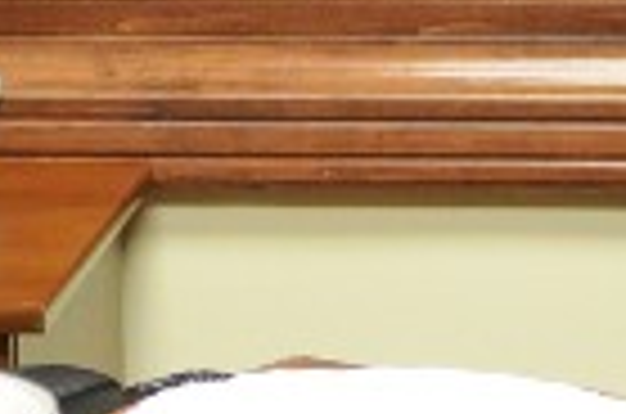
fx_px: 6142
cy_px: 277
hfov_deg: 5.8
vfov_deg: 3.9
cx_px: 383
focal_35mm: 354
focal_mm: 32
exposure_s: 1/40
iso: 800
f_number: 5
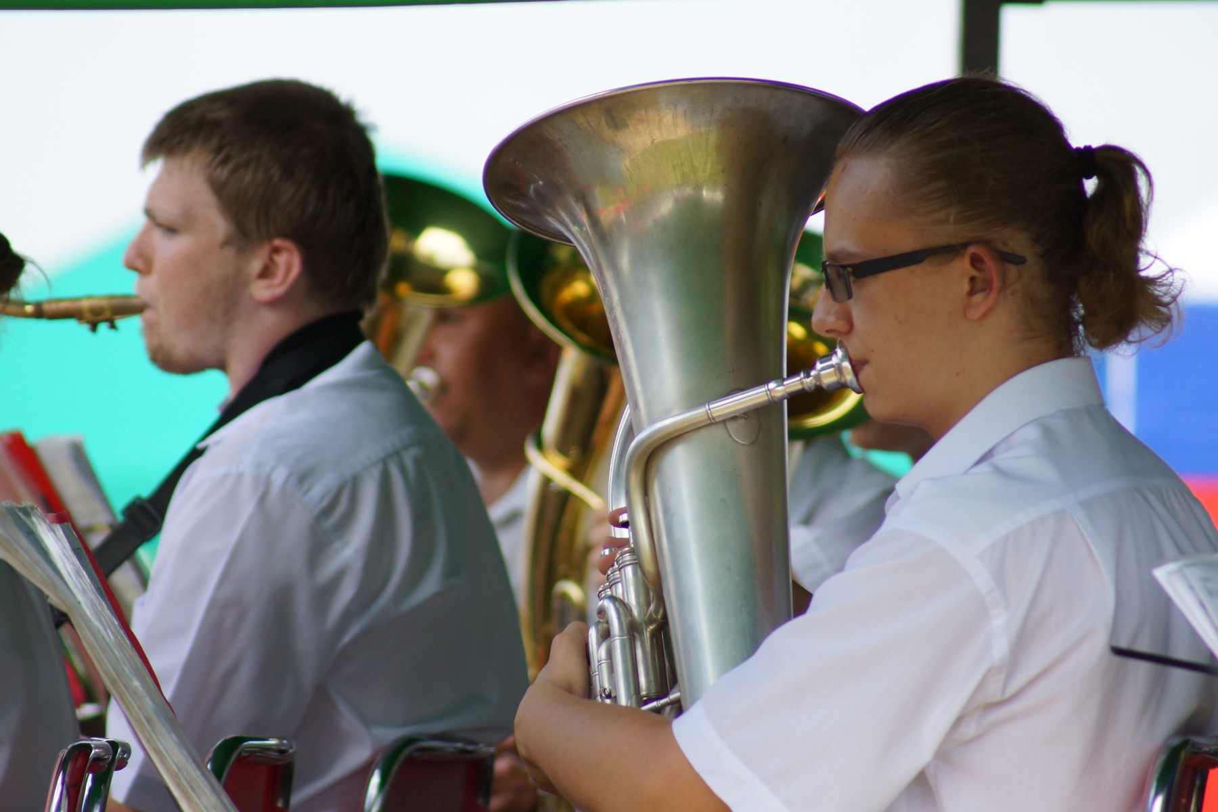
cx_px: 609
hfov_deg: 4.6
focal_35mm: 450
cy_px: 406
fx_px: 15224
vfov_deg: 3.1
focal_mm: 300
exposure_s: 1/500
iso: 400
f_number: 5.6
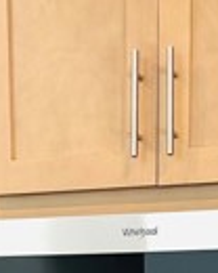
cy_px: 598
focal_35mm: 115
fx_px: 927
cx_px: 157
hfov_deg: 13.4
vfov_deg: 13.5
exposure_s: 1/60
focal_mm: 6.86
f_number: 1.78
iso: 125
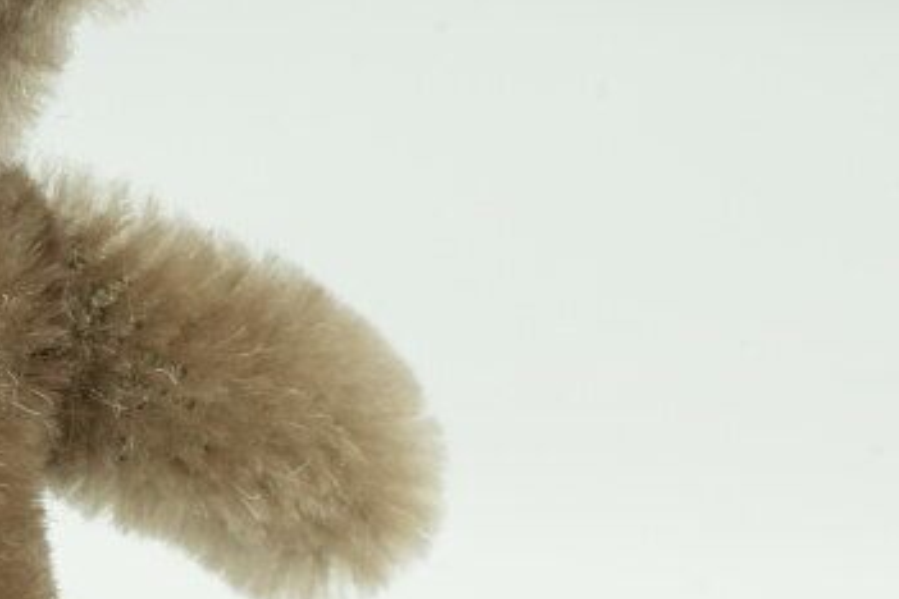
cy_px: 244
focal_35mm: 328
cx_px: -264
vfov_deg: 4.2
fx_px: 8190
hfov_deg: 6.2
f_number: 16
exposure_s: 1/40
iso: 2500
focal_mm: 90
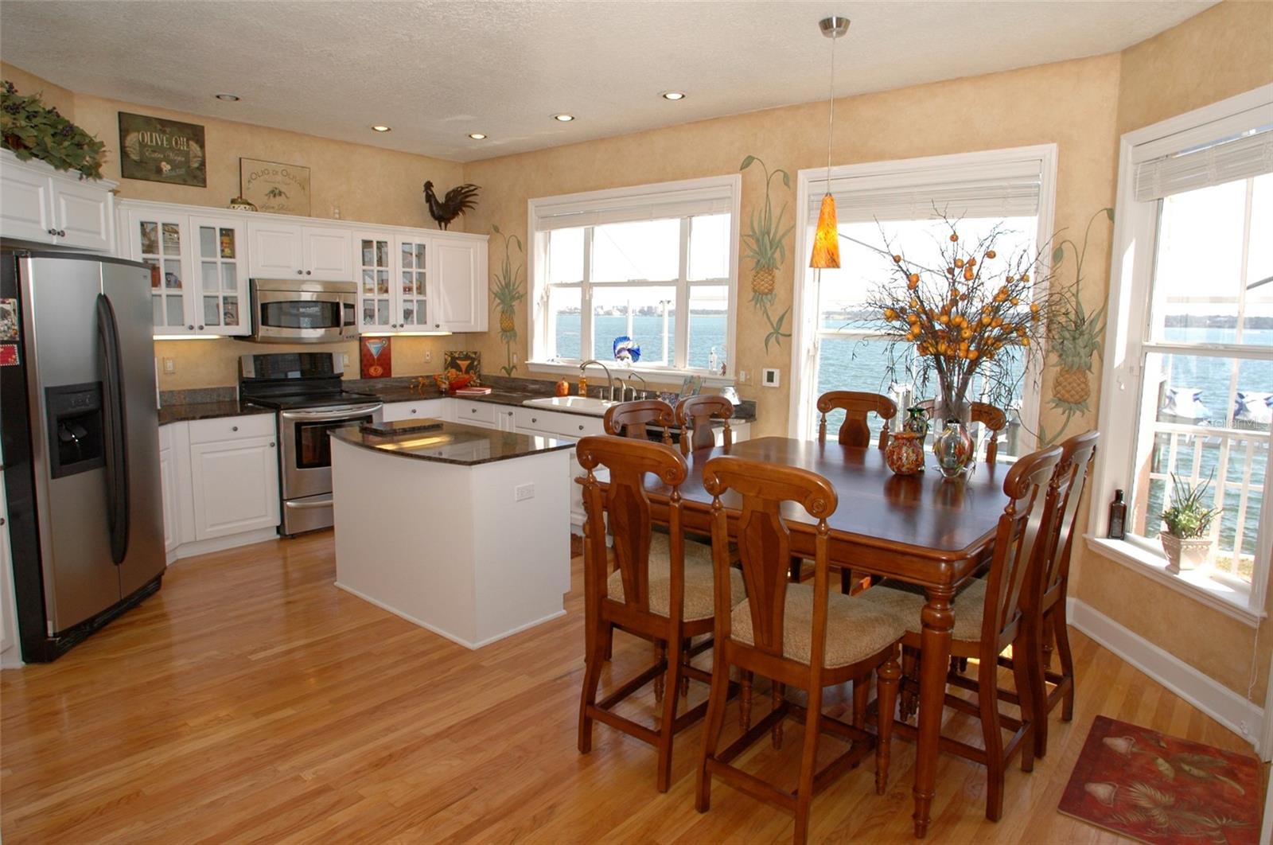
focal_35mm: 21
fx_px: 742
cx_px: 636
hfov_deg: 81.3
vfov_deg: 59.3
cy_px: 422
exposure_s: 1/125
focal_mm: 14
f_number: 6.3
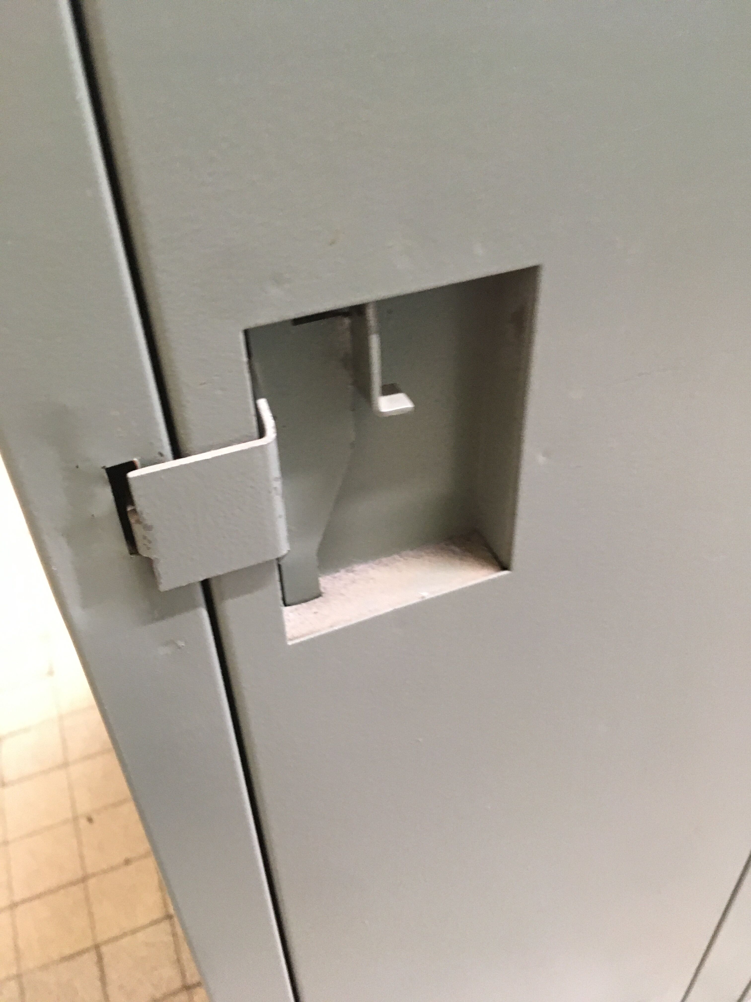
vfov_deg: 61.7
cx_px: 376
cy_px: 501
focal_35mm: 29
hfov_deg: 48.2
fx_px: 839
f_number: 2.2
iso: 200
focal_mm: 4.15
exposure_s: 1/17
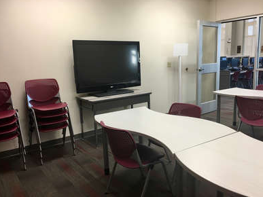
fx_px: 228
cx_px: 134
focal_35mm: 30
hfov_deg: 60.0
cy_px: 98
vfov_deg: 46.8
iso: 25
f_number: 2.2
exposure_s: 1/15
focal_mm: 4.15
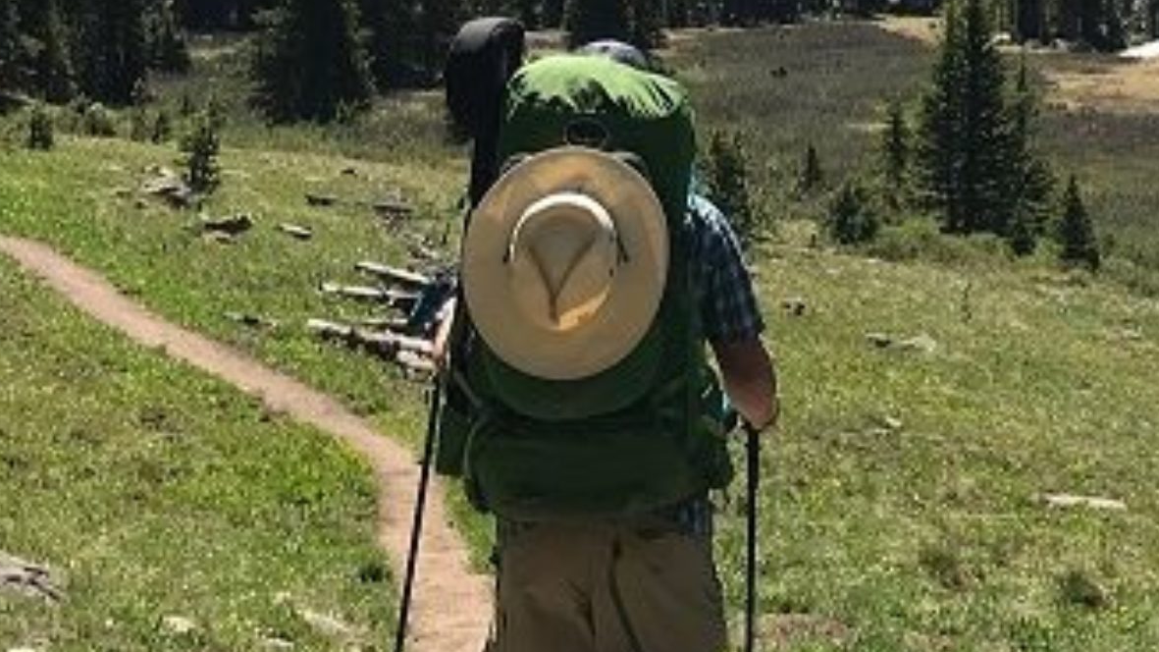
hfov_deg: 62.6
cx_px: 574
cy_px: 310
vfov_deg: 37.8
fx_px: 953
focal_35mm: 31
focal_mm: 3.99
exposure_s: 1/1709
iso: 20
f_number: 1.8
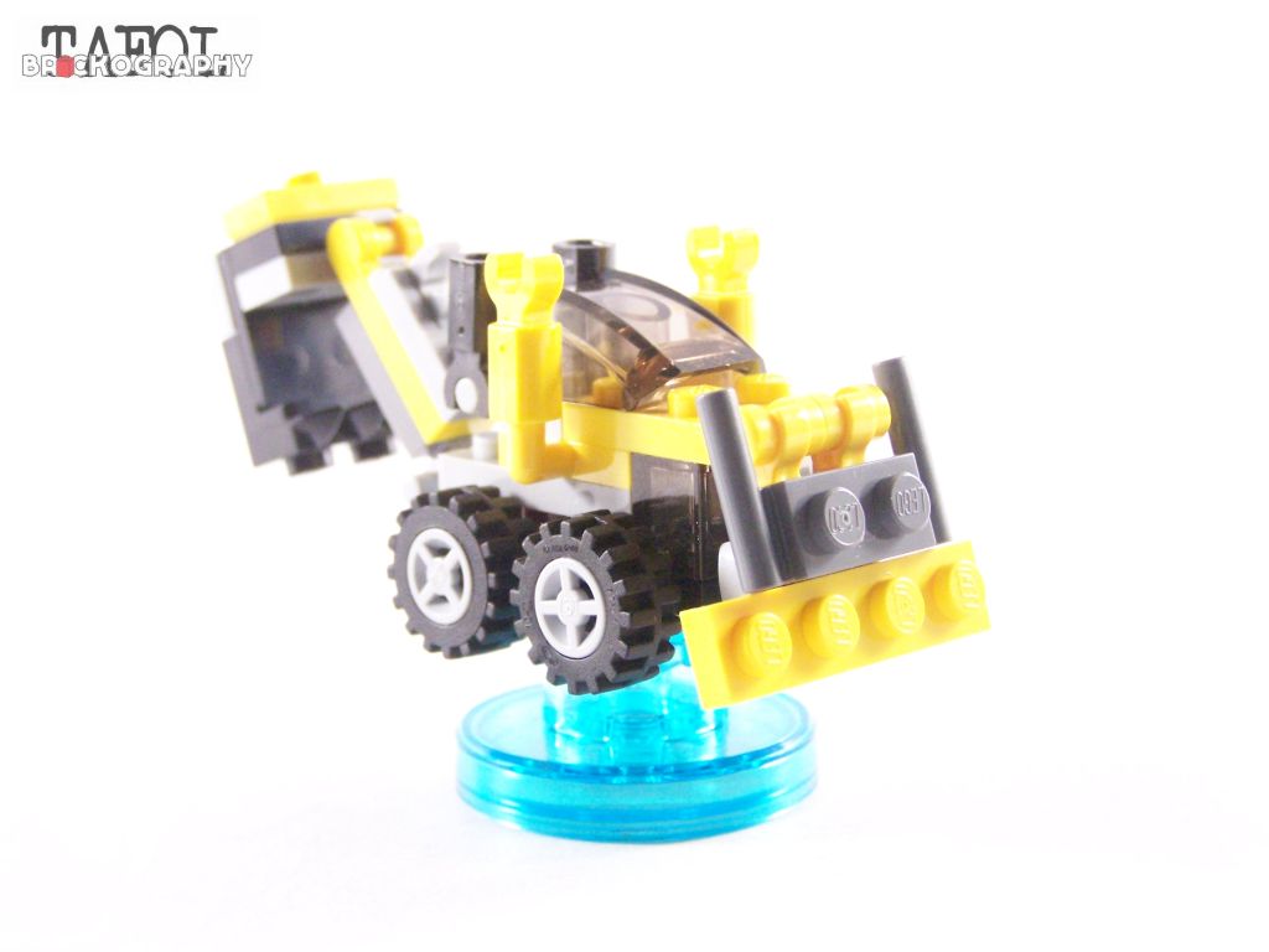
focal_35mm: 75
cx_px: 634
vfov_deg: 19.6
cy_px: 476
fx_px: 2749
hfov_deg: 26.0
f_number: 3.2
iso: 400
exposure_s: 1/45
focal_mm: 12.4
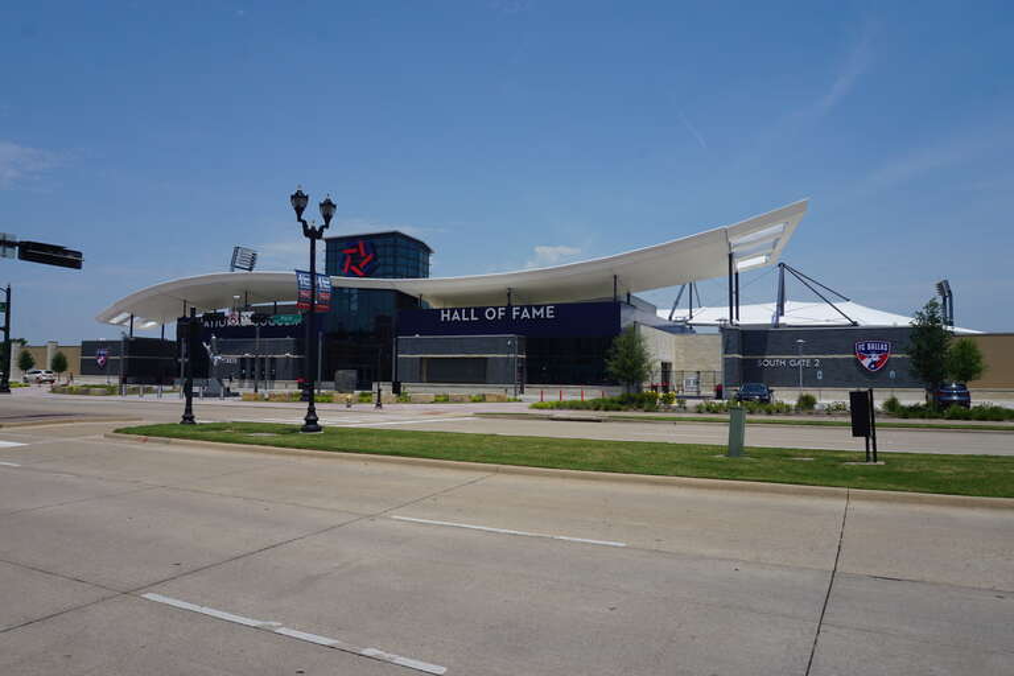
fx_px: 676
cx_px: 507
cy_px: 338
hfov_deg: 73.7
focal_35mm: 24
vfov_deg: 53.1
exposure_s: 1/320
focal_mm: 16
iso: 100
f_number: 11
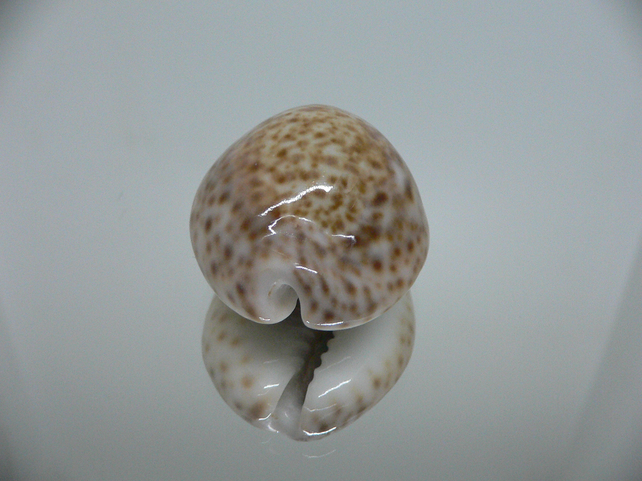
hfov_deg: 52.6
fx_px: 649
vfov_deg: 40.7
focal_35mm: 35
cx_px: 321
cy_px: 240
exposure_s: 1/60
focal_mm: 4.6
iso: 200
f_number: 2.8
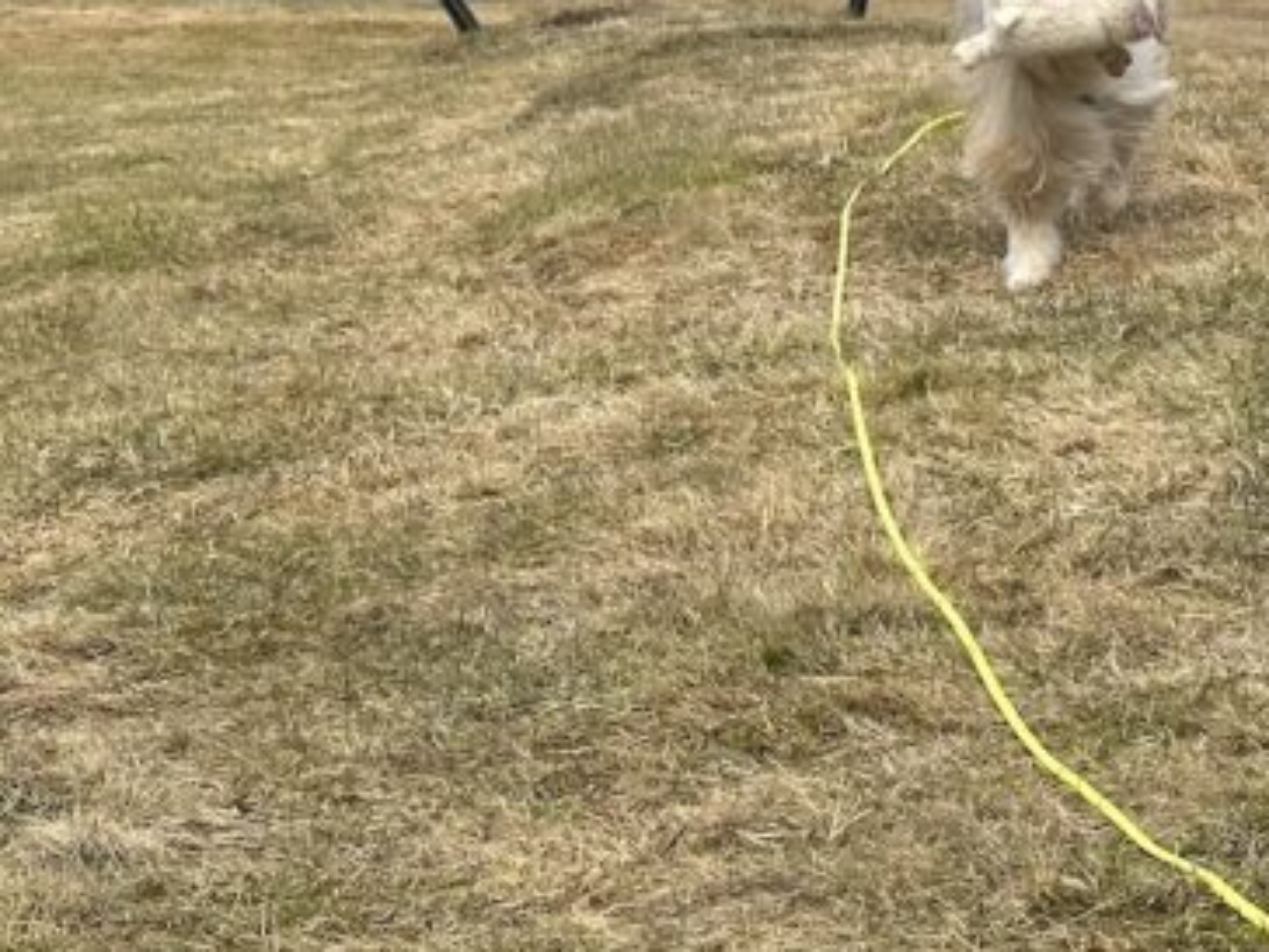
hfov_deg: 14.5
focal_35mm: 135
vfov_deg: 10.9
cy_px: 77
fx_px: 4949
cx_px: 1116
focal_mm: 6.86
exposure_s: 1/1497
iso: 64
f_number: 1.78
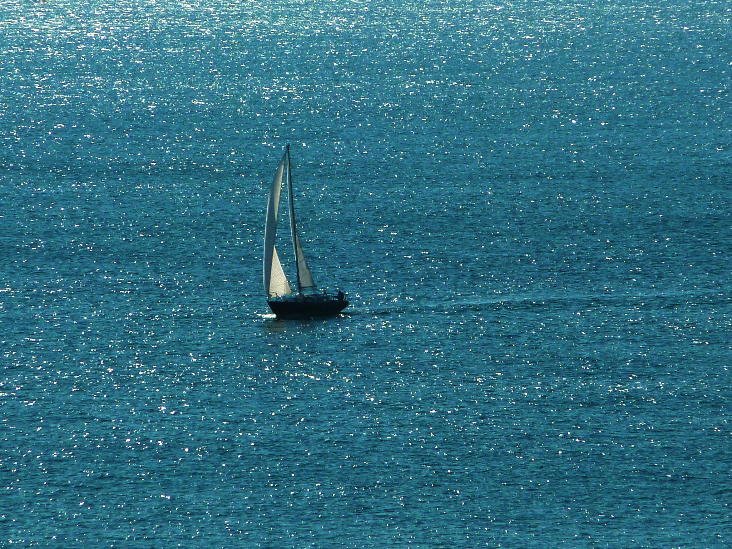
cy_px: 274
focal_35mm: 535
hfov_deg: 3.7
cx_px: 366
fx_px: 11313
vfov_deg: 2.8
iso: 80
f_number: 6.3
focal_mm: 49.2
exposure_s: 1/1000
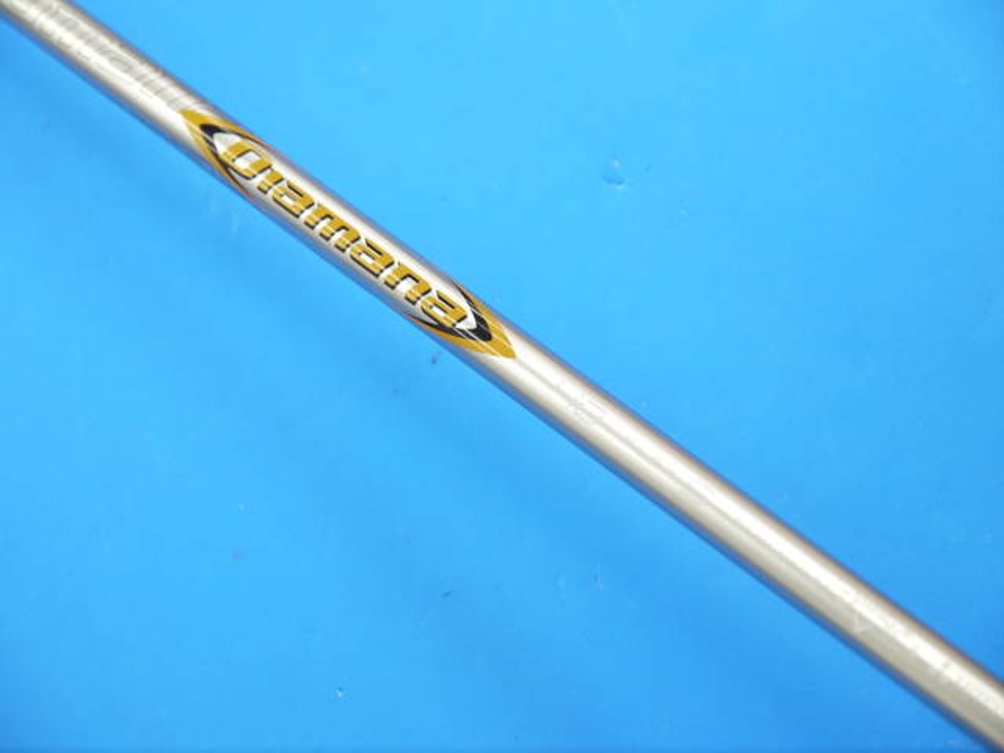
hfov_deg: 23.3
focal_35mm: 84
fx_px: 2436
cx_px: 502
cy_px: 376
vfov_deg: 17.6
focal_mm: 42
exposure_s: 1/125
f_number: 5.6
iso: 800
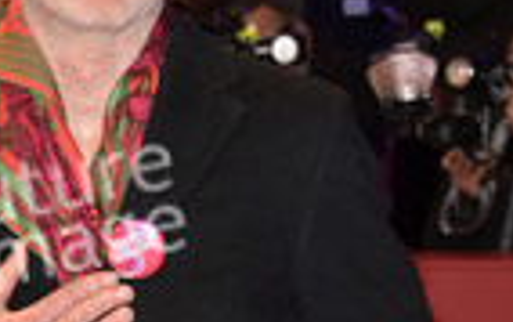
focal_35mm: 178
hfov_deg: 11.7
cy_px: 412
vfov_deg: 7.3
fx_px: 2491
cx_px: 105
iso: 800
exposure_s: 1/200
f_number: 5
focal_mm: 62
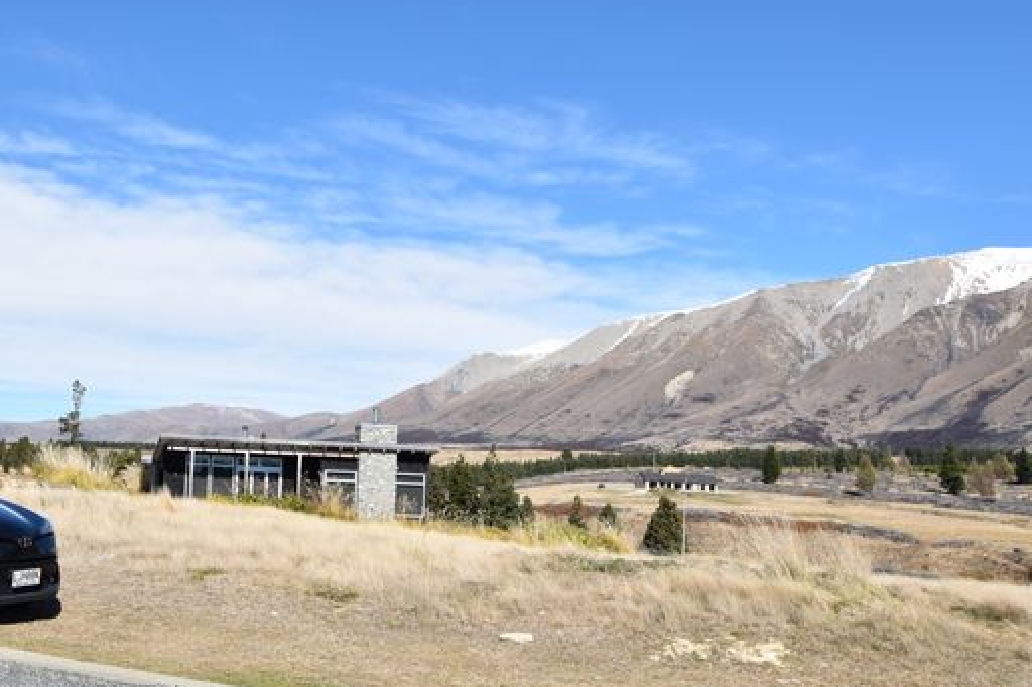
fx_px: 1032
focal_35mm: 36
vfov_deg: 36.7
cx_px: 322
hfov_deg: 51.9
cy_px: 425
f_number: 11
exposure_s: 1/500
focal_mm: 16
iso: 200
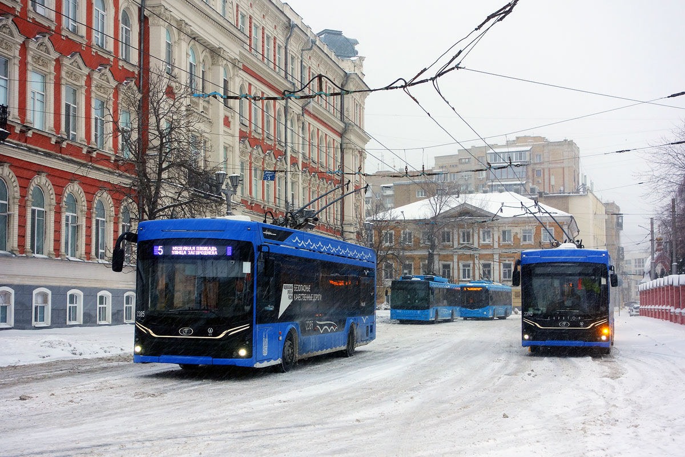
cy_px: 228
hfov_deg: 41.1
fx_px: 913
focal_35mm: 48
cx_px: 342
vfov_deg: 28.1
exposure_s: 1/100
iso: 125
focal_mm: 17.8
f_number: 4.5
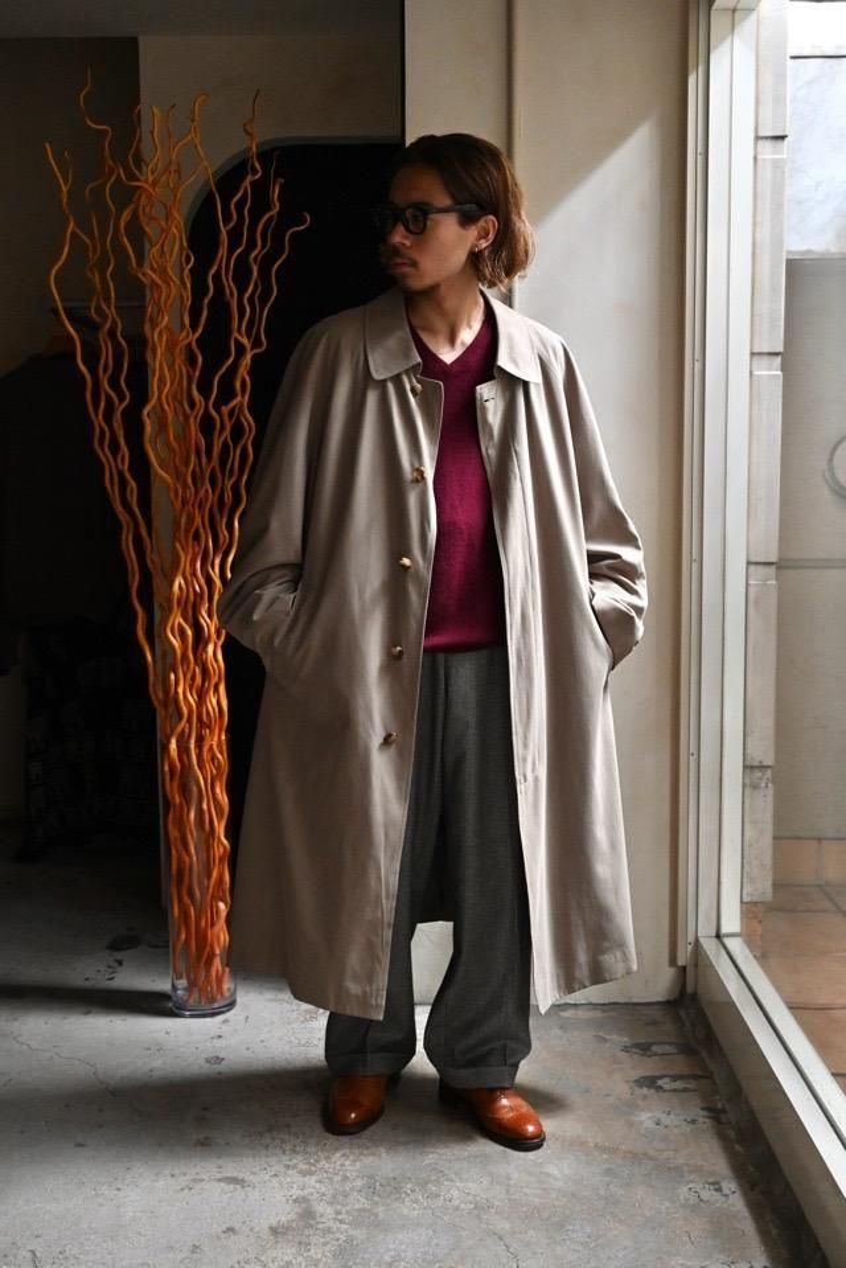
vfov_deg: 50.7
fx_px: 1338
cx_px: 423
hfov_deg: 35.1
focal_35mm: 38
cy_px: 634
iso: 4000
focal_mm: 38
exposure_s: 1/80
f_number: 5.6
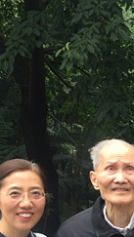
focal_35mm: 104
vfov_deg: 19.4
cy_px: 283
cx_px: 179
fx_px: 656
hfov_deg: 11.3
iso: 32
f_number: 2.2
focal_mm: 4.15
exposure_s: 1/100
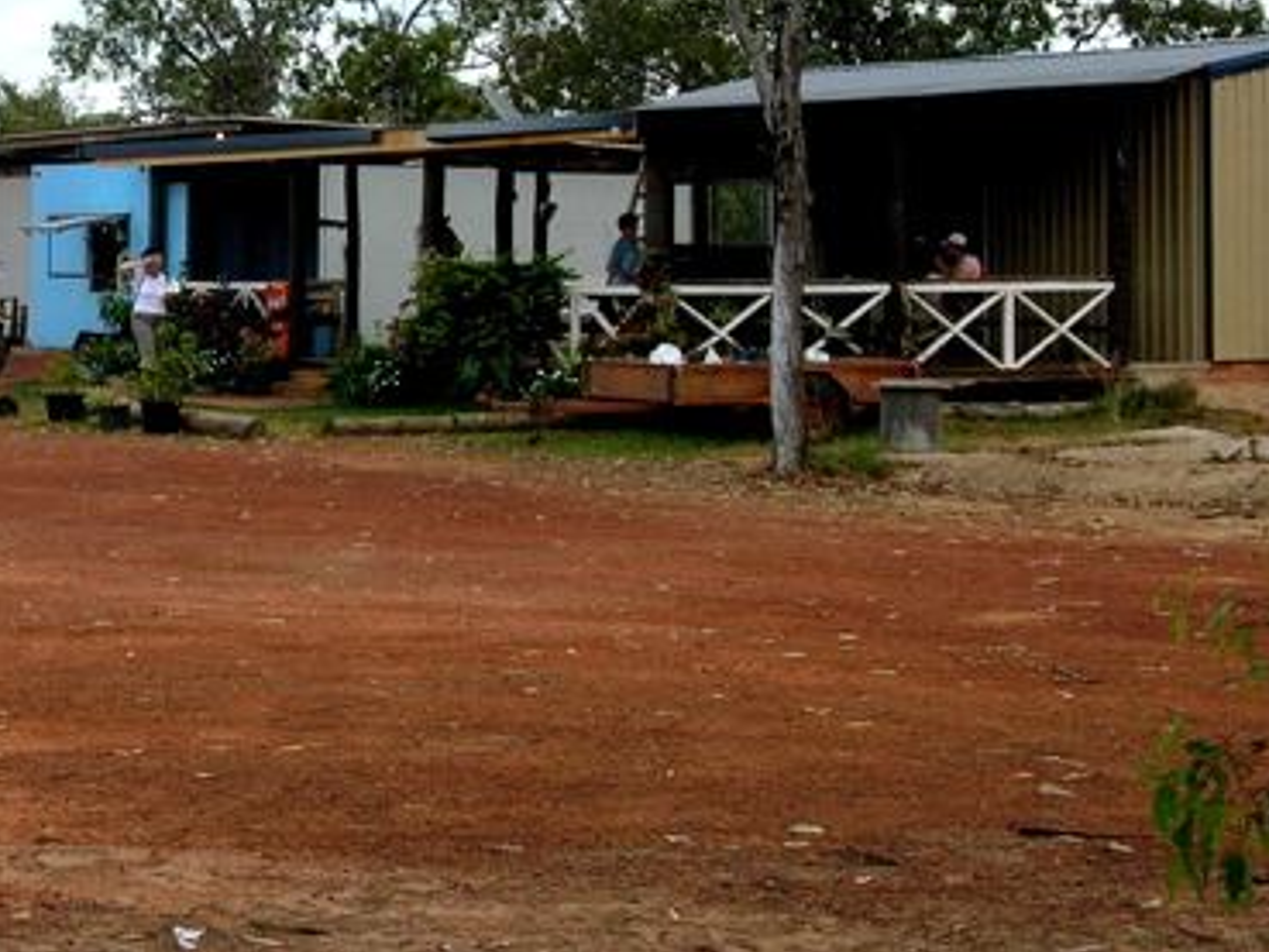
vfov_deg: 16.3
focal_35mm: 90
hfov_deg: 21.5
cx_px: 232
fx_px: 3300
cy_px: 184
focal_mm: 8.7
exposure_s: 1/316
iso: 50
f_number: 4.2
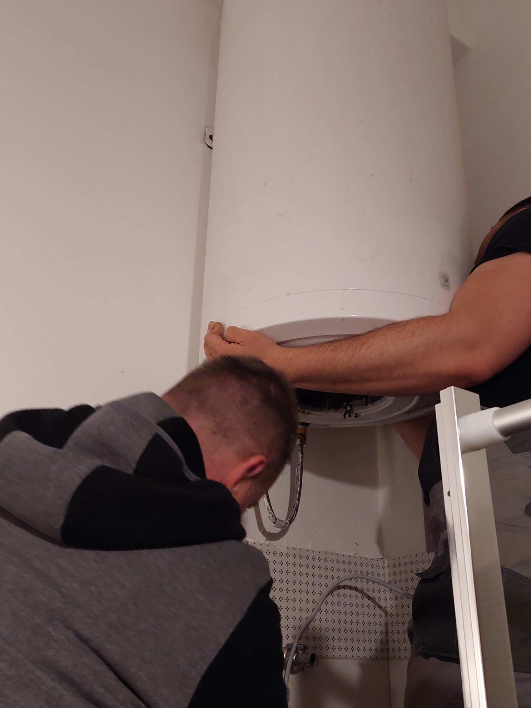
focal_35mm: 31
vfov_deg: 58.3
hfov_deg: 45.4
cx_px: 273
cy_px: 373
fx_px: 634
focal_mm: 5.2
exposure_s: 1/50
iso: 500
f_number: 1.8
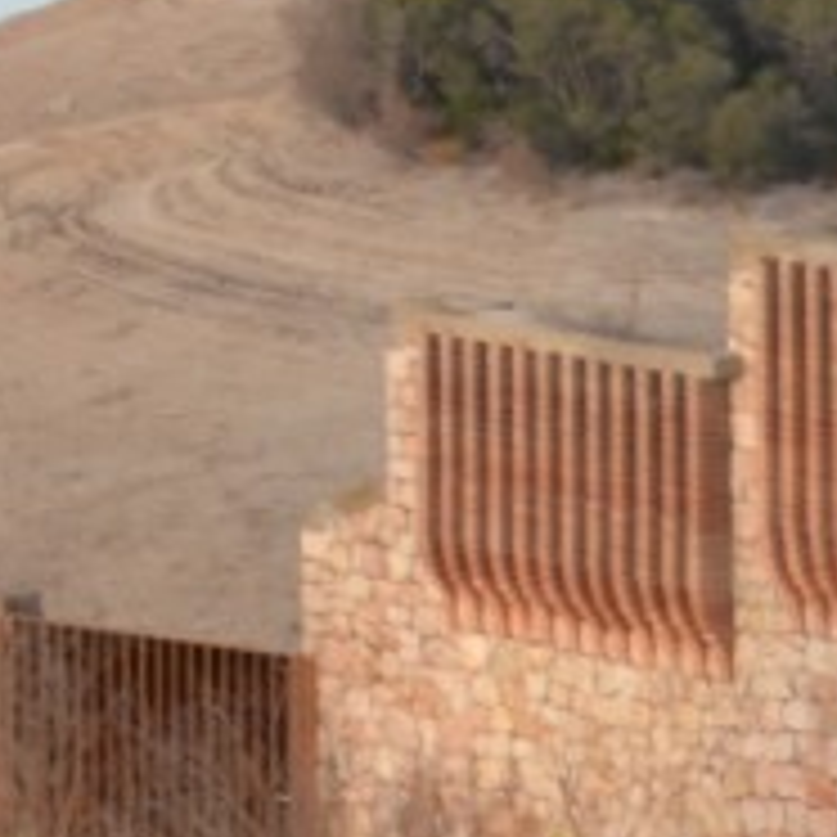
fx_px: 11945
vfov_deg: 4.0
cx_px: -1665
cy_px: -500
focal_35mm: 437
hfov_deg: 3.9
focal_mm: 55
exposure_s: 1/100
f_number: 5.6
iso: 400
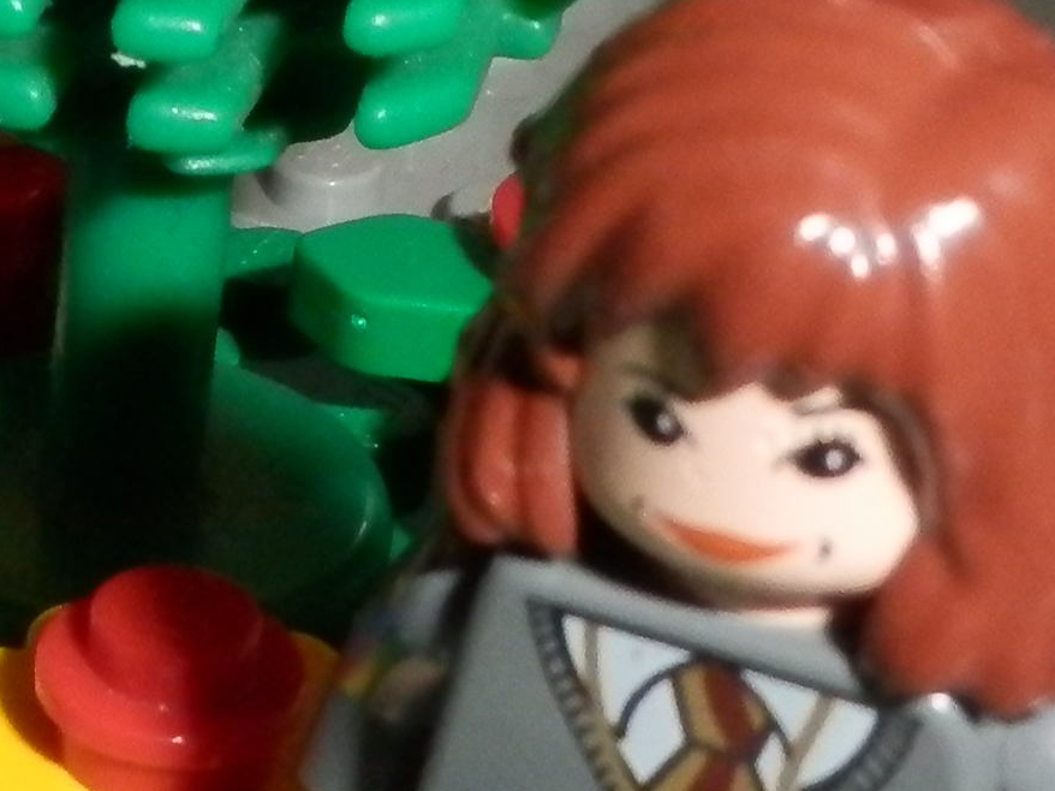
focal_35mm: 126
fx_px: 3839
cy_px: 237
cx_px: -570
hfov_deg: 14.5
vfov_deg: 11.7
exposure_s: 1/30
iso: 400
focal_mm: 4.2
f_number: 7.9
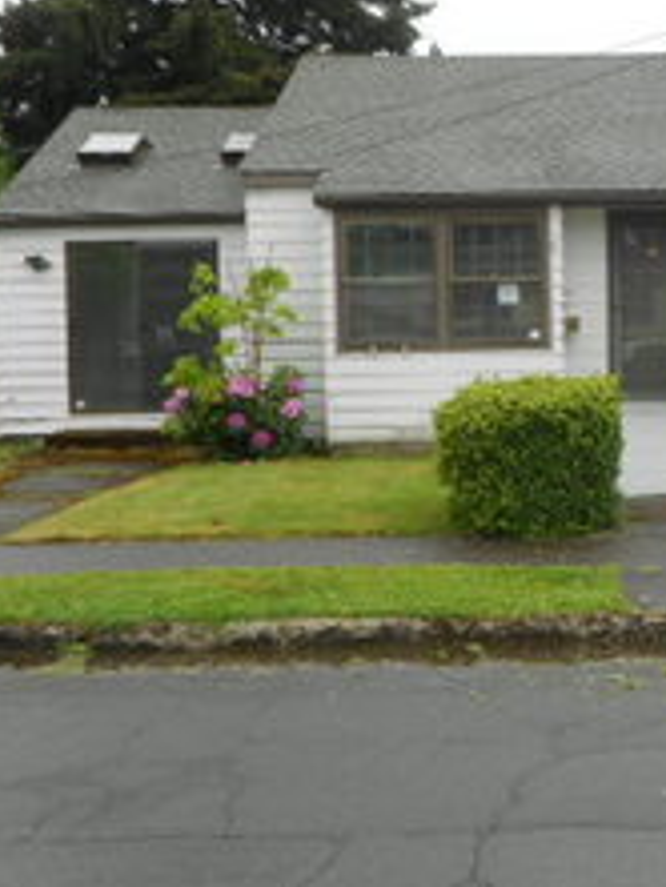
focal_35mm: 58
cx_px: 586
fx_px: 1486
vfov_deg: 33.2
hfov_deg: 24.6
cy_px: 377
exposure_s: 1/160
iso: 80
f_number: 3.9
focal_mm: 6.7
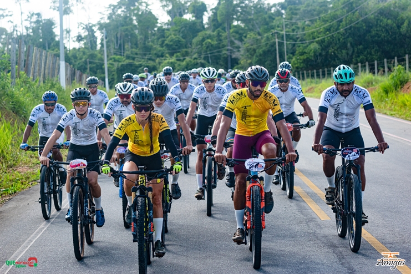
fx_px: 1199
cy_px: 137
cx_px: 206
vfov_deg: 13.0
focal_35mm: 105
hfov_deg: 19.5
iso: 320
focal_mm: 70
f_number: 3.5
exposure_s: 1/1600
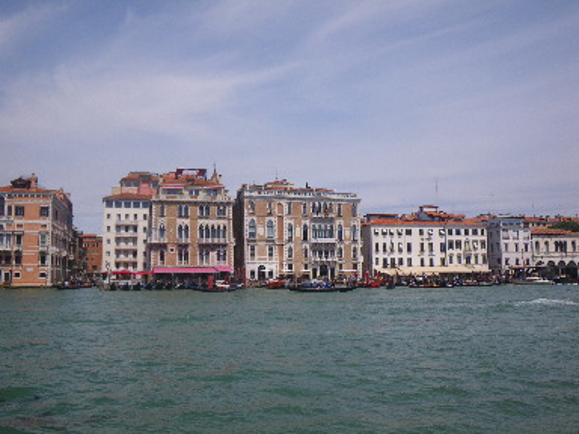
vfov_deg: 41.8
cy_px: 217
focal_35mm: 34
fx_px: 569
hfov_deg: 54.0
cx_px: 290
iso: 50
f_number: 4.6
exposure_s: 1/640
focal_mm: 6.1
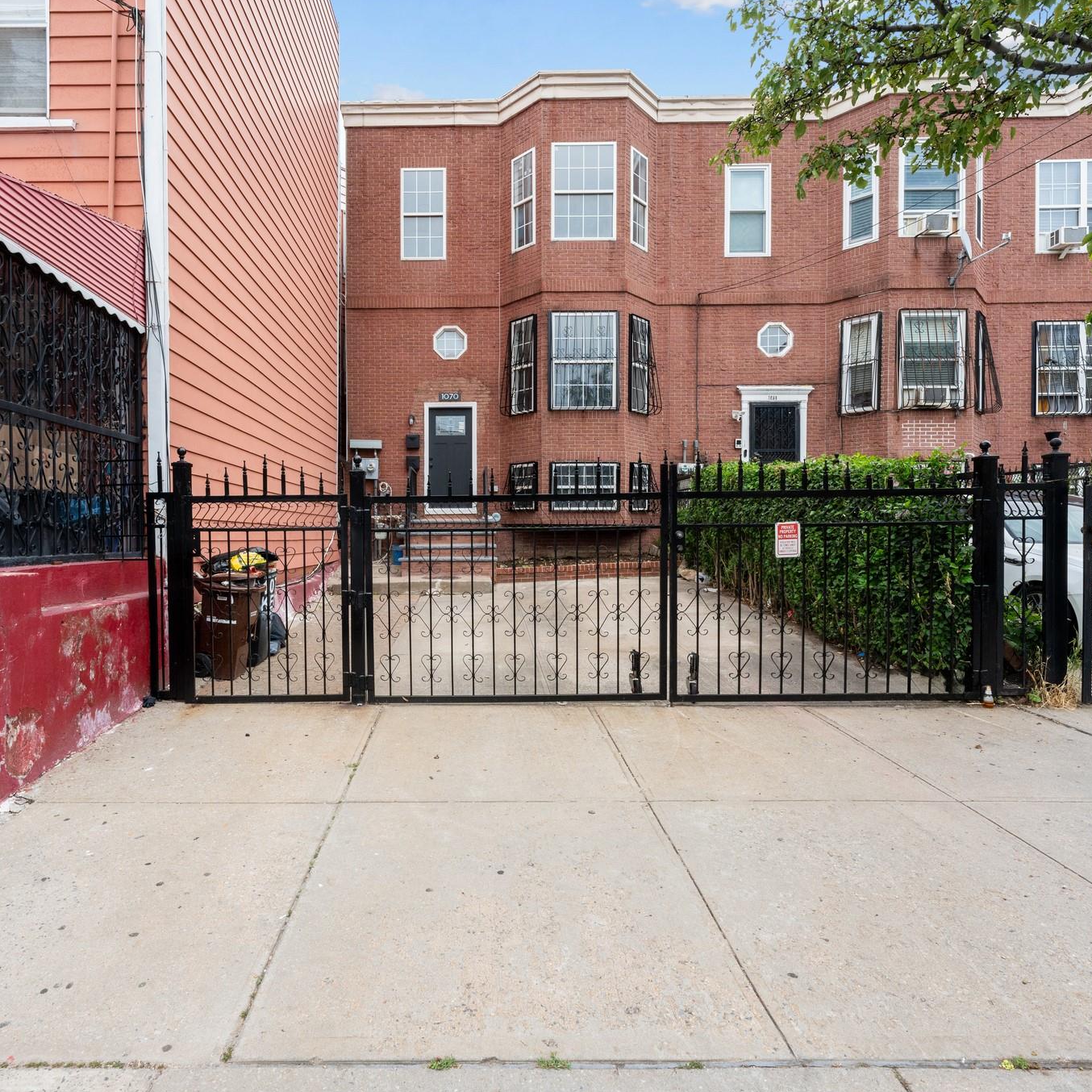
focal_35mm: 18
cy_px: 548
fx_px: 642
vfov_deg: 80.7
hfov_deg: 80.2
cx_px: 464
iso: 1000
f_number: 10
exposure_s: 1/200
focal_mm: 14
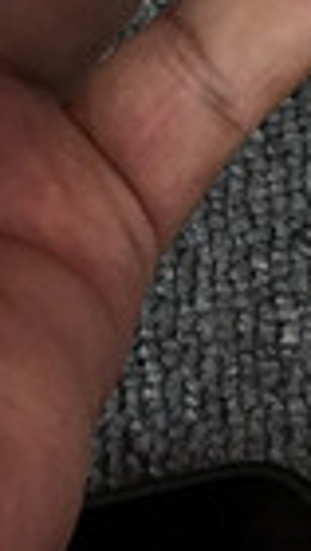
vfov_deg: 9.0
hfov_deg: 5.5
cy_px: -750
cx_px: 598
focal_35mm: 217
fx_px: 3174
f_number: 2.4
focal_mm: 3.3
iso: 25
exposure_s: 1/506
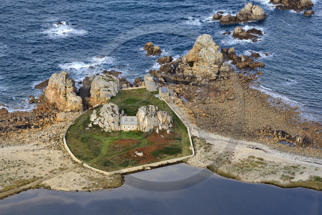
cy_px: 108
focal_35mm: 122
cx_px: 161
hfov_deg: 16.8
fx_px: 1091
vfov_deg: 11.2
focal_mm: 122
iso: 800
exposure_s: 1/1250
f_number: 8
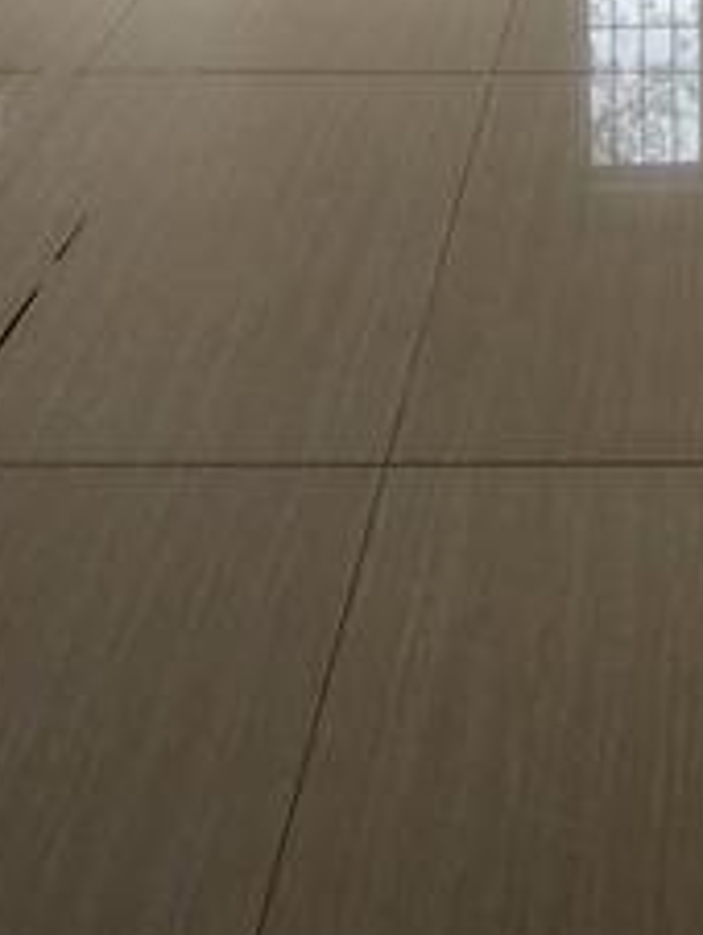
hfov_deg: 29.0
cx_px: 748
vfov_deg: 24.1
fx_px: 1243
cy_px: -662
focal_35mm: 46
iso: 64
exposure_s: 1/50
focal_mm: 2.2
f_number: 2.2
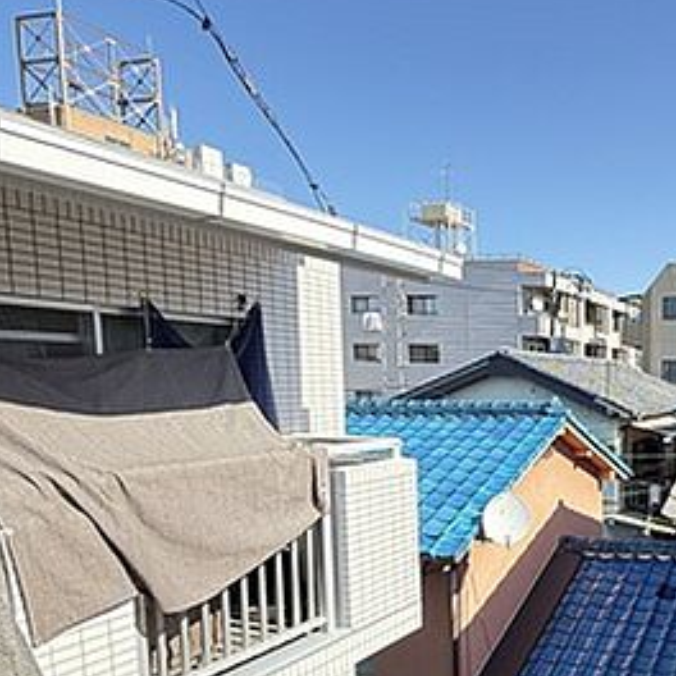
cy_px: 453
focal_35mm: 30
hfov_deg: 43.7
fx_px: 663
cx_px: 717
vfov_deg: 52.9
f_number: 2.2
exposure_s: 1/502
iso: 64
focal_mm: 2.22
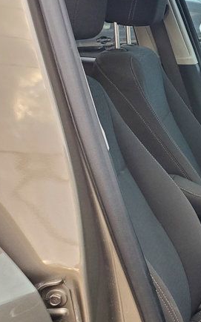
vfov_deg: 31.4
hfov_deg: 16.5
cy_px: 205
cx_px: 370
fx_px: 570
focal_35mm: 65
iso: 160
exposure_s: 1/102
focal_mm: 4.3
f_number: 2.4
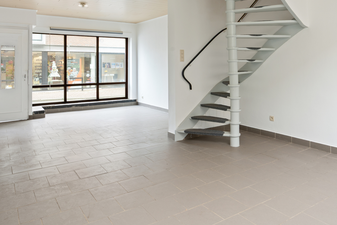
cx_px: 192
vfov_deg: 45.6
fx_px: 262
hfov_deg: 65.2
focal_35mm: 28
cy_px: 72
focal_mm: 16
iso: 250
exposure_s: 2.5
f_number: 11
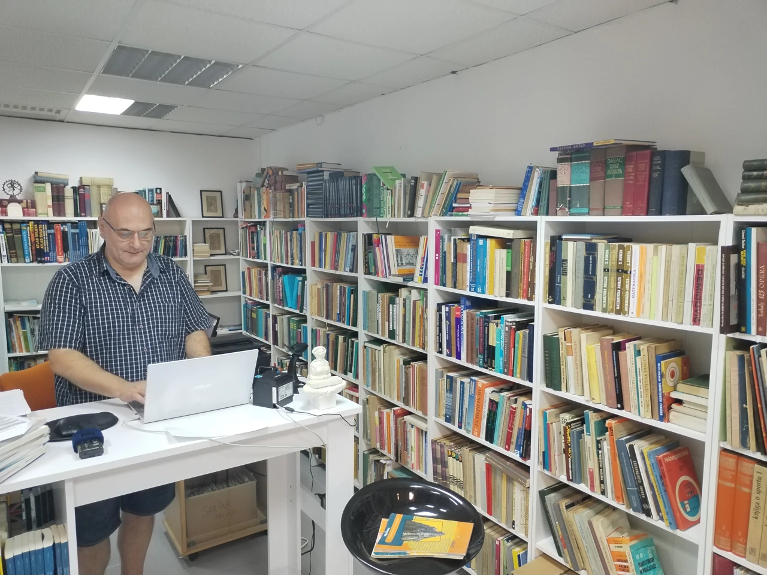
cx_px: 384
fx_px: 576
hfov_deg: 67.3
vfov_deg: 53.1
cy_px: 288
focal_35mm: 26
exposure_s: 1/25
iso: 480
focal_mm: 4.75
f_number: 1.8
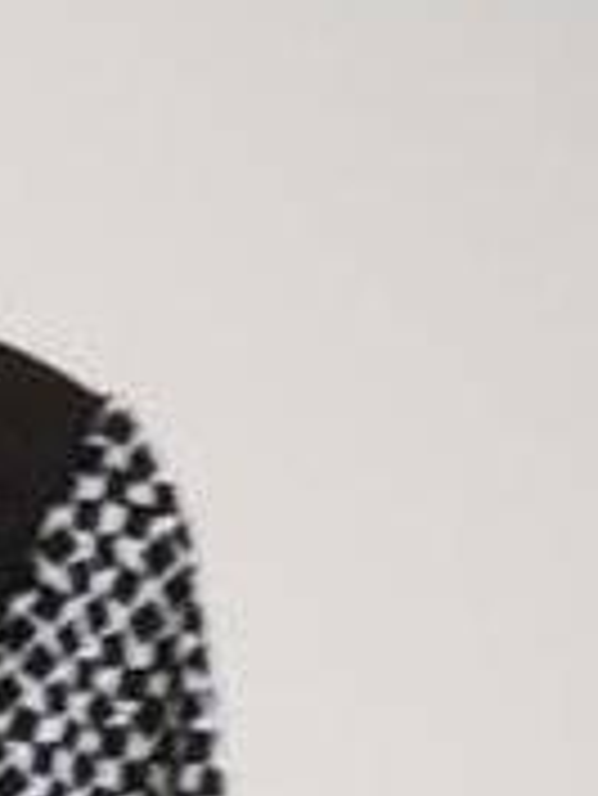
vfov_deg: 7.0
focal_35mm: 256
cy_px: 2298
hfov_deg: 5.3
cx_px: -1461
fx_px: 5890
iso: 1600
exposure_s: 1/25
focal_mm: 17
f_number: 4
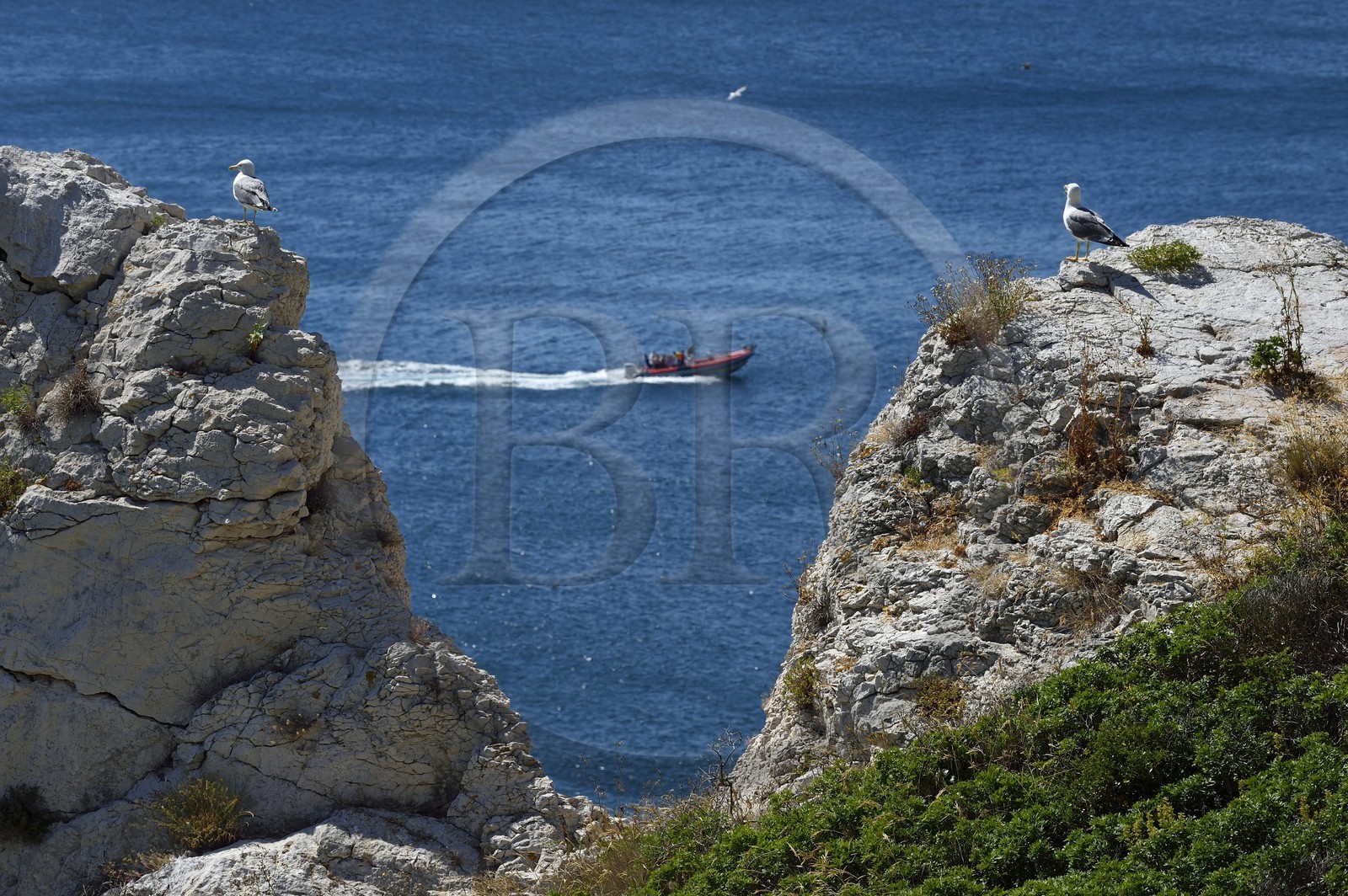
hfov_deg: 12.8
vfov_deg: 8.6
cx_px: 674
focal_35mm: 160
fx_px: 5986
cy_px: 448
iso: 200
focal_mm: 160
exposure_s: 1/400
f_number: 9
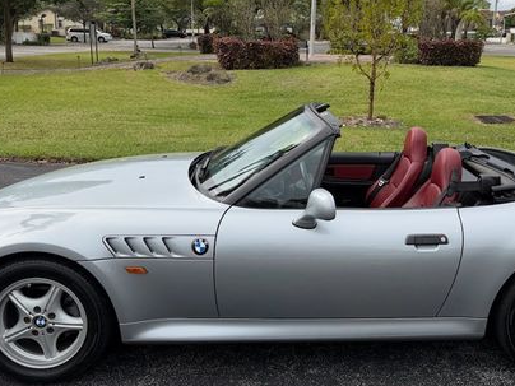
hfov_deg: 48.7
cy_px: 131
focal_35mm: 38
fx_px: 565
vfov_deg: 37.3
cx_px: 310
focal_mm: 6.76
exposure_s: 1/3425
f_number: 1.78
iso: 80
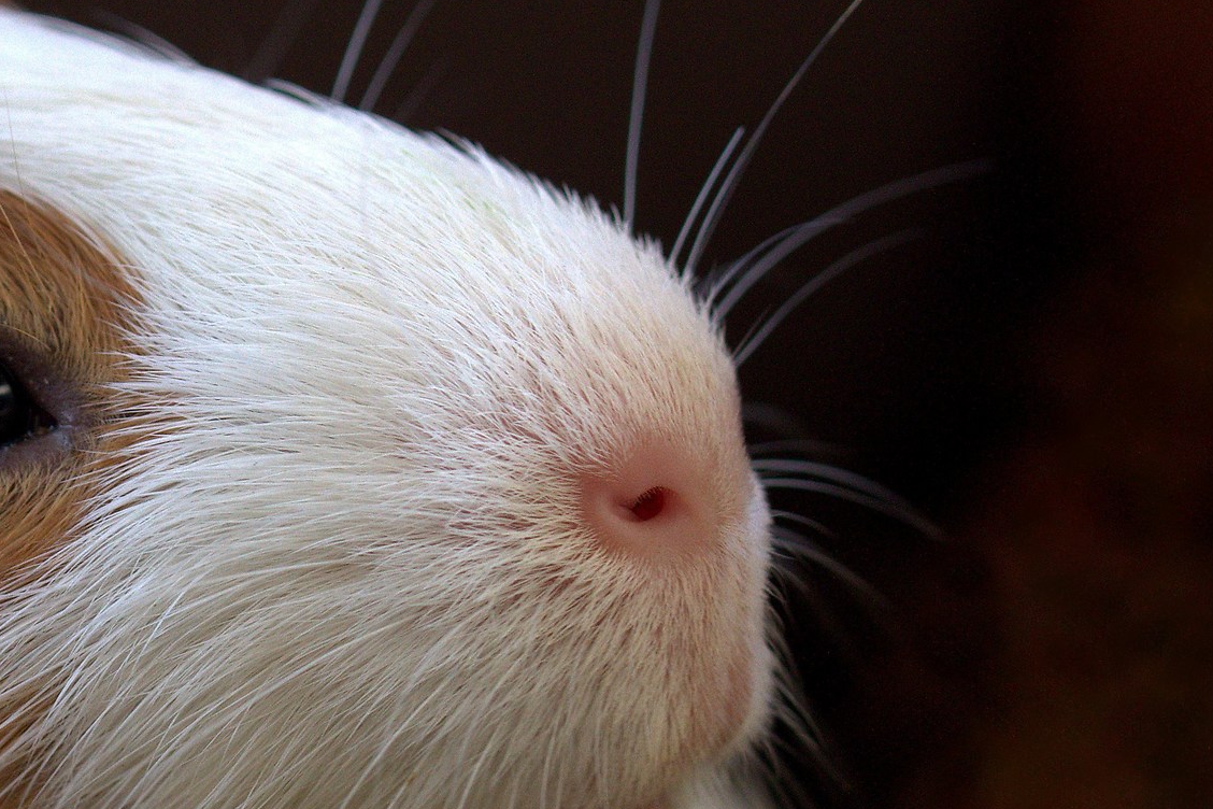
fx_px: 10108
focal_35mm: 300
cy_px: 519
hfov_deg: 6.8
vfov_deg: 4.6
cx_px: 75
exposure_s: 1/320
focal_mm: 90
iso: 640
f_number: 5
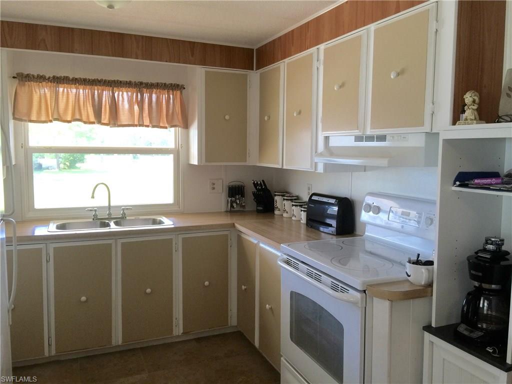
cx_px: 256
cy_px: 192
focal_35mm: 29
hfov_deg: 61.7
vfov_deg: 48.2
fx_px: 429
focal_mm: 4.15
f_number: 2.2
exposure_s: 1/40
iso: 32
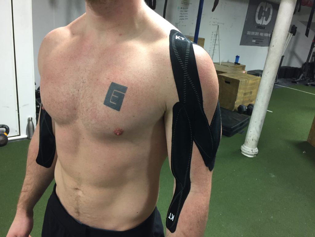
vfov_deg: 48.2
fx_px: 264
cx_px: 158
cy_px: 118
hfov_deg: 61.7
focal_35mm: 29
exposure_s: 1/30
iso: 100
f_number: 2.2
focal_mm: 4.15
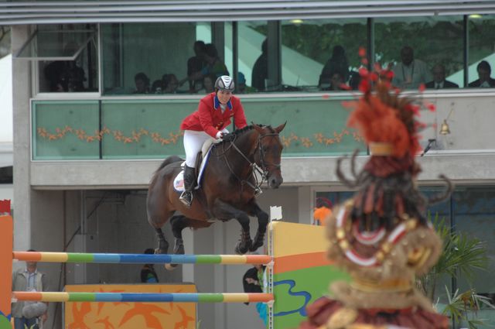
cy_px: 164
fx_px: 8239
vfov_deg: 2.3
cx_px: 248
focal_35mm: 600
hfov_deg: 3.4
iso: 640
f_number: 5.6
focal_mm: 400
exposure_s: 1/500
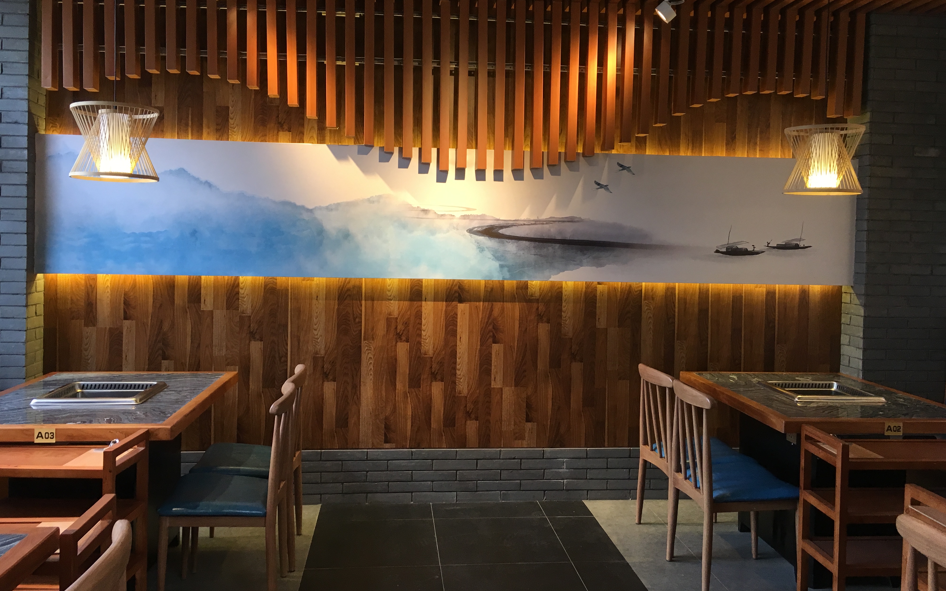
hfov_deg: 61.2
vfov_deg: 40.5
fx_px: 799
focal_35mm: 31
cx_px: 475
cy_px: 258
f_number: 2.2
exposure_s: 1/33
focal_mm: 4.15
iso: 50
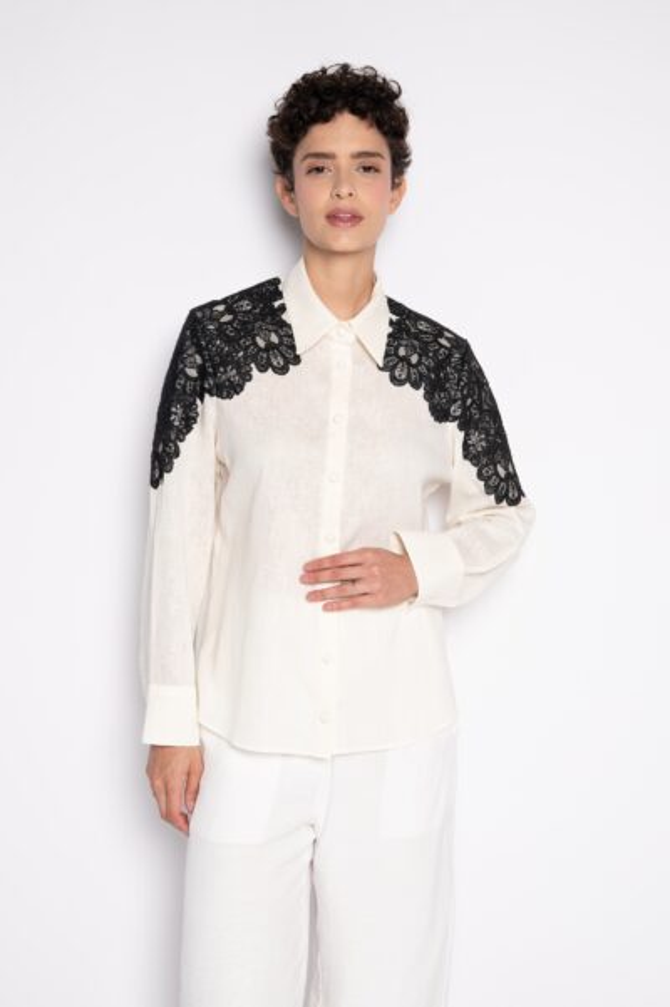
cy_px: 504
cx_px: 335
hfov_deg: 29.8
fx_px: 1258
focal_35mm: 45
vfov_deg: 43.6
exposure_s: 1/160
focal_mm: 45
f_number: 5.6
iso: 200
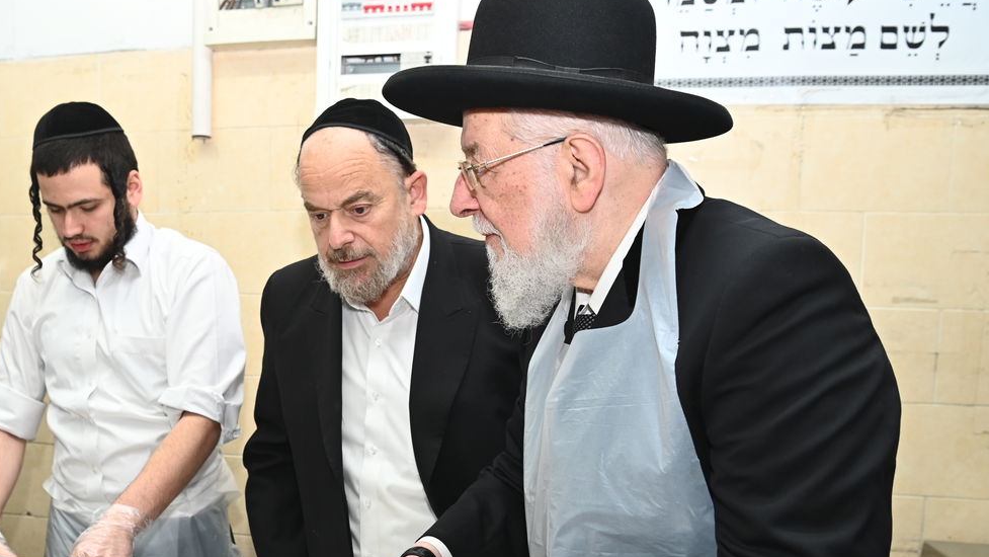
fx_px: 944
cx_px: 394
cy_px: 425
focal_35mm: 36
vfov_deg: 32.2
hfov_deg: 54.9
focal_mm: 24
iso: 500
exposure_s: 1/200
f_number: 4
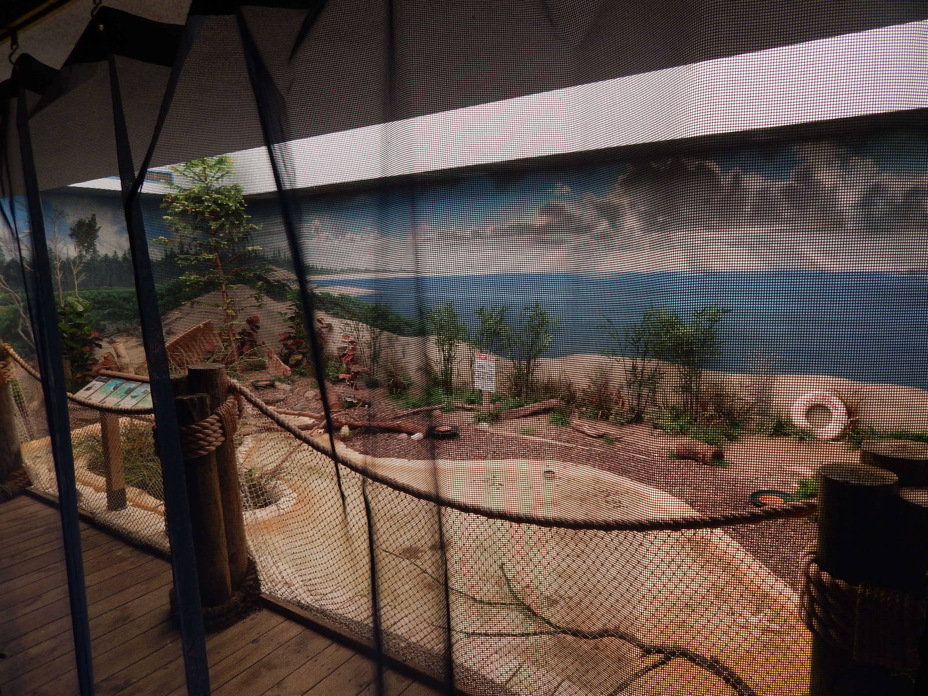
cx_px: 464
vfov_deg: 58.9
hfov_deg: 73.9
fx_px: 617
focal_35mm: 23
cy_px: 348
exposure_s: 1/100
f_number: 3
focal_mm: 4
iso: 125
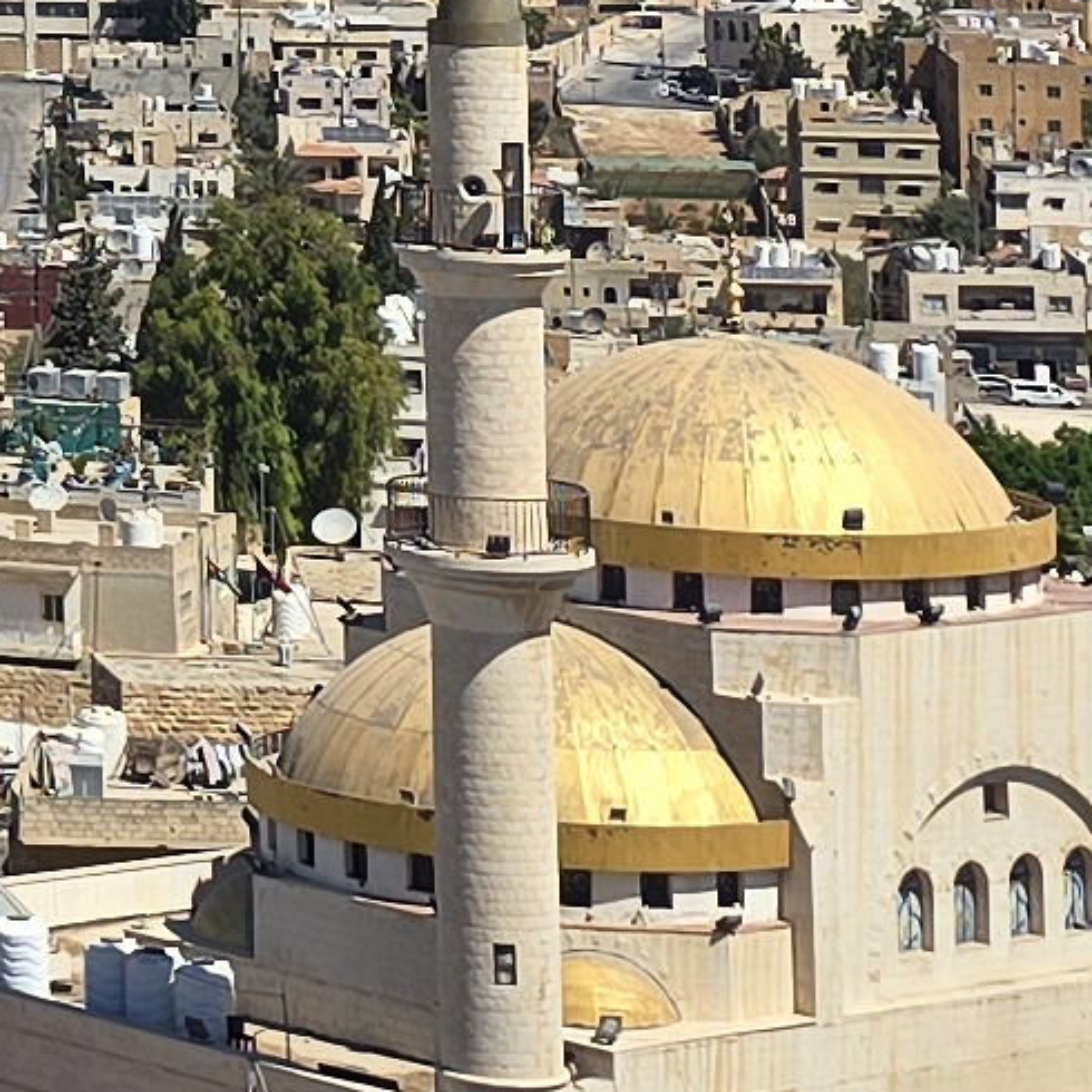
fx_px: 5925
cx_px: -1509
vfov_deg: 10.1
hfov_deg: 9.4
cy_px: -702
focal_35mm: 166
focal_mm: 6.3
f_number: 1.7
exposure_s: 1/1391
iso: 12
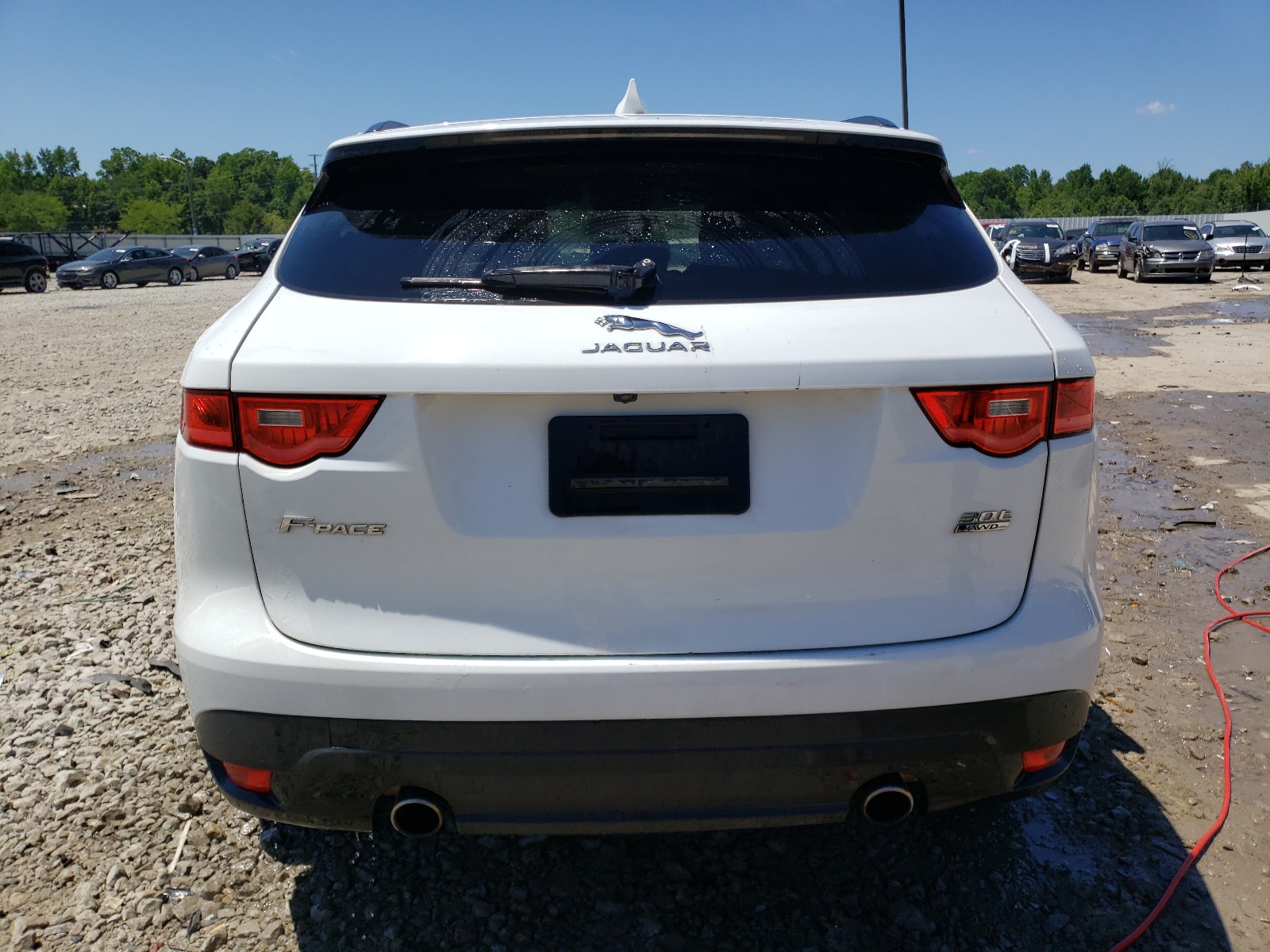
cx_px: 635
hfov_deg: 67.3
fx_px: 954
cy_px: 476
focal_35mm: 26
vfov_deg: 53.1
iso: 50
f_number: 1.5
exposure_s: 1/5000
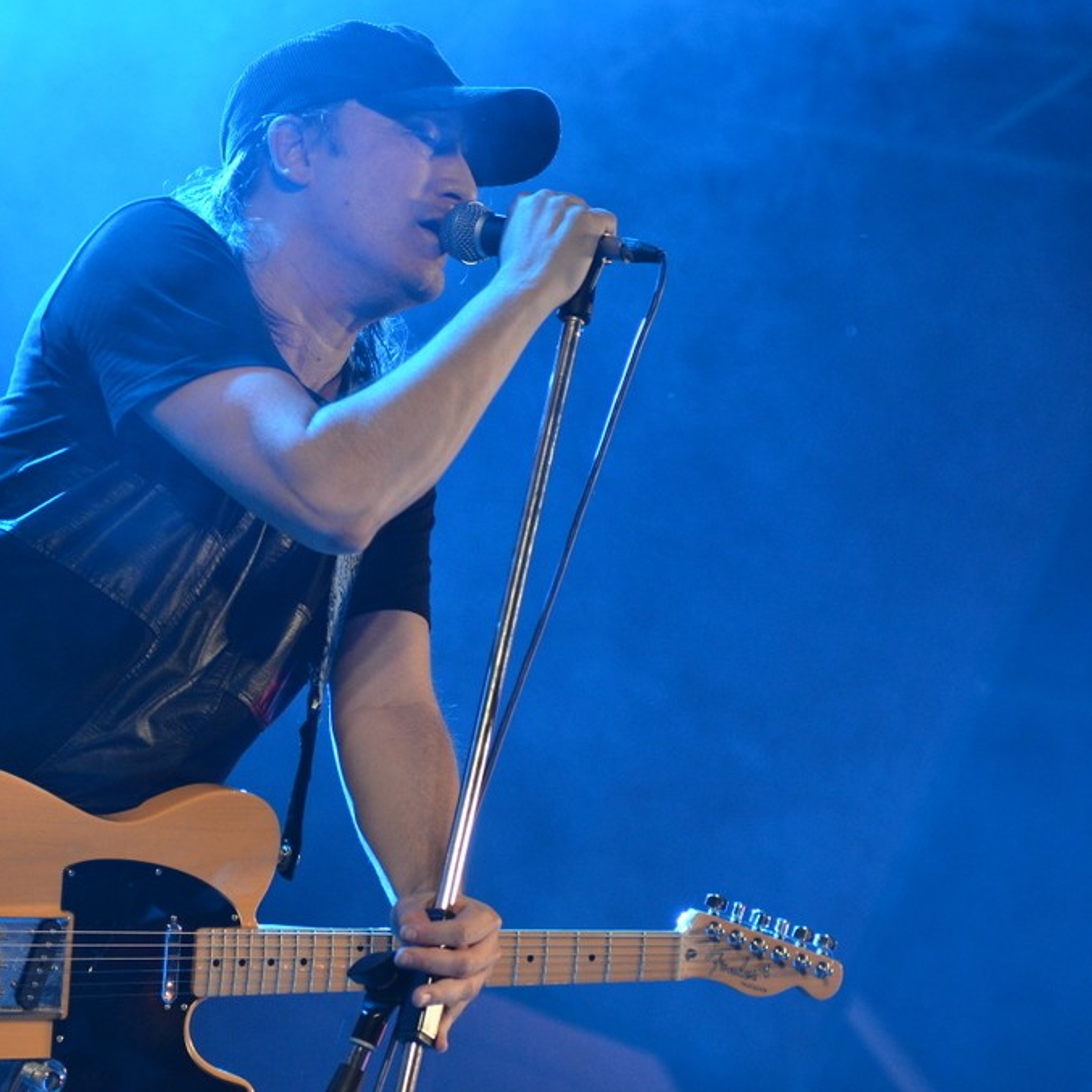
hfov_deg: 11.3
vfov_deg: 11.3
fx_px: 5496
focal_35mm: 154
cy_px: 546
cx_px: 331
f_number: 4
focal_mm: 80
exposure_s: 1/60
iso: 1000
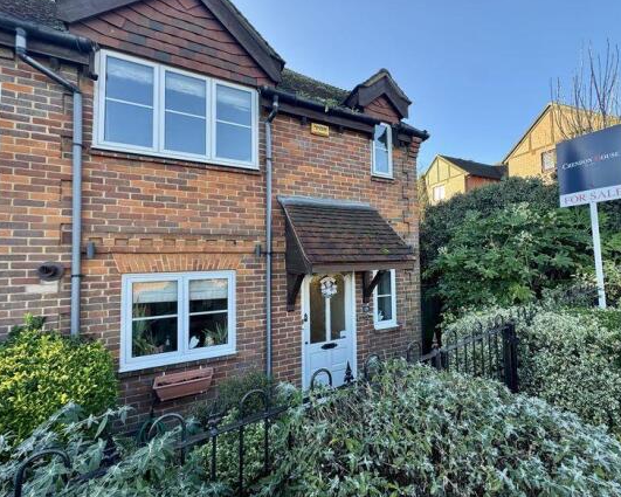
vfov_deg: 84.1
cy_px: 248
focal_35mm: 15
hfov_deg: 96.6
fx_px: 276
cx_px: 336
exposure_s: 1/108
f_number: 2.2
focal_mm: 2.22
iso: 40
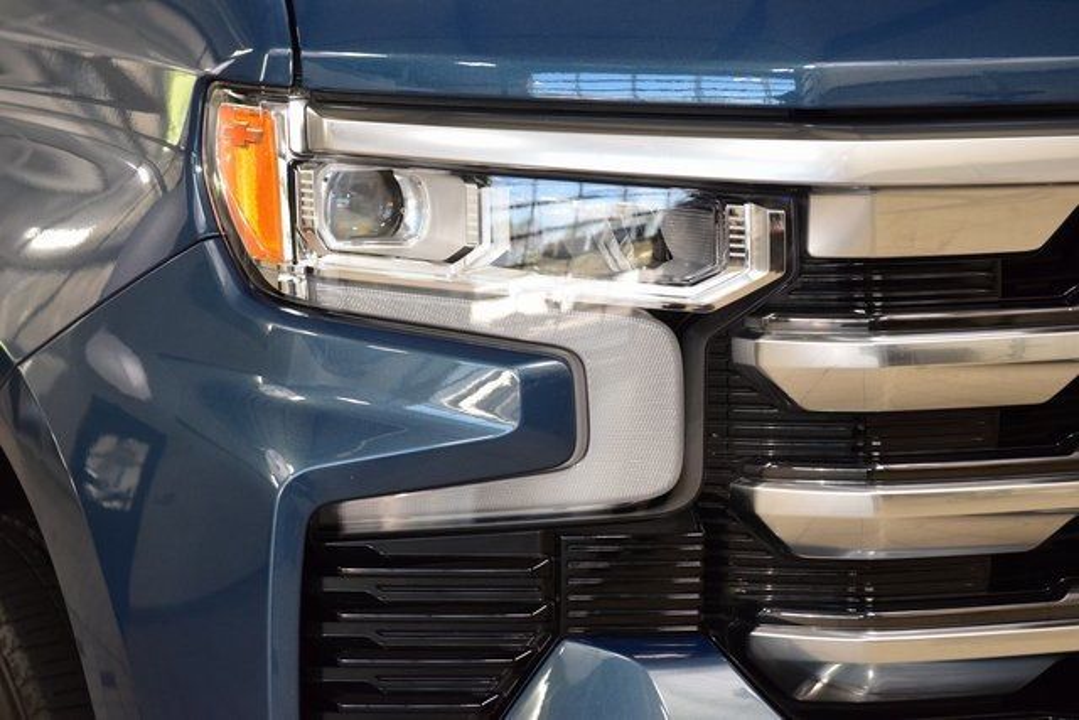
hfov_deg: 19.5
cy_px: 360
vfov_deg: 13.0
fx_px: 3148
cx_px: 540
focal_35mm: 105
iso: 1600
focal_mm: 70
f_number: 4.5
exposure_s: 1/125
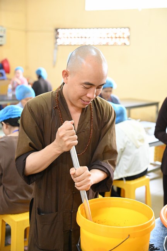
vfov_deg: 38.2
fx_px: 363
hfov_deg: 25.9
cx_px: 84
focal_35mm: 52
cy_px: 126
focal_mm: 52
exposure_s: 1/200
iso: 12800
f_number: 4
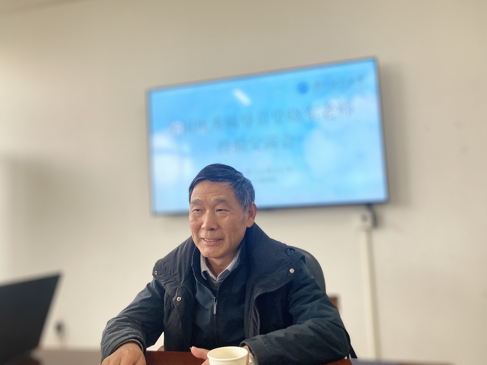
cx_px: 245
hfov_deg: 61.7
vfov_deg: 48.2
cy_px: 184
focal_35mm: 29
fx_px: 408
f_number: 1.8
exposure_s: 1/100
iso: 64
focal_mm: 3.99
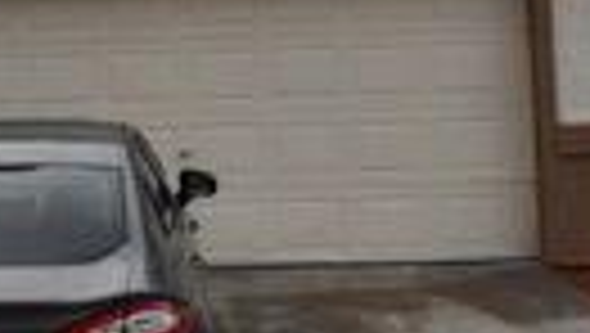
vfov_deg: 11.2
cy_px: 43
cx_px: -99
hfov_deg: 18.8
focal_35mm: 108
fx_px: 1691
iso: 2500
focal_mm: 18
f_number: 18
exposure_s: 1/1250
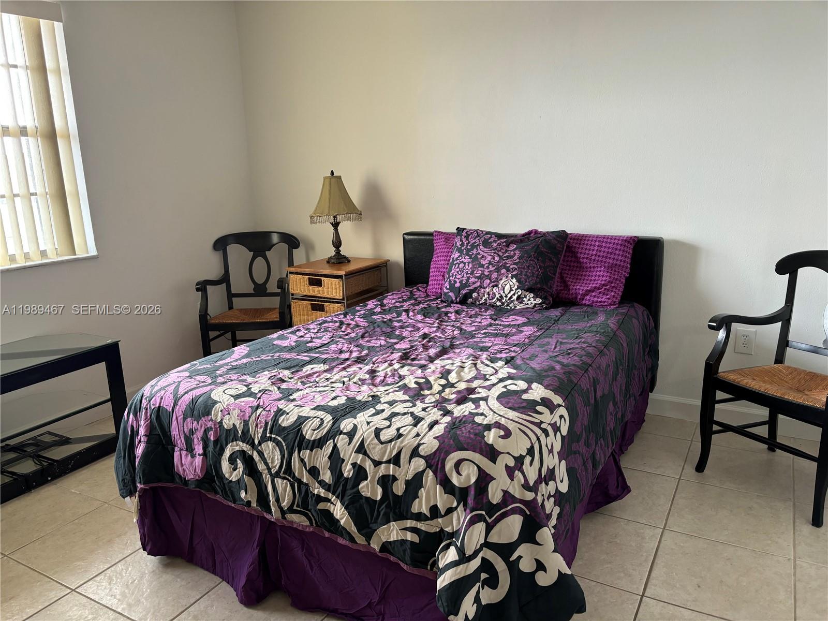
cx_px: 414
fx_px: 622
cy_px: 310
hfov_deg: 67.3
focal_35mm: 26
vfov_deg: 53.1
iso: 125
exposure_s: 1/73
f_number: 1.6
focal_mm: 5.96
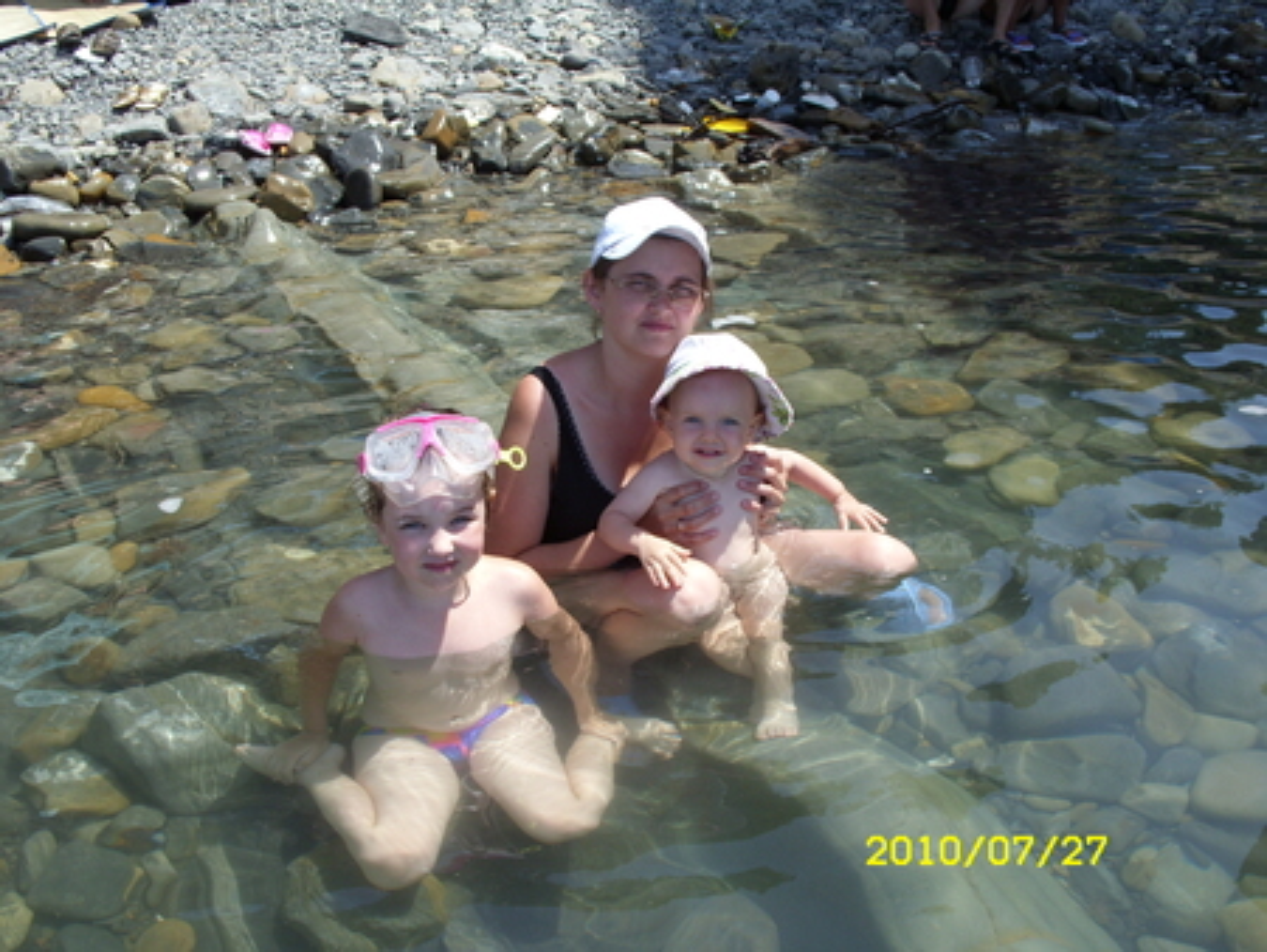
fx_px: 1392
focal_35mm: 38
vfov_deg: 37.8
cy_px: 476
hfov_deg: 49.0
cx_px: 634
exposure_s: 1/323
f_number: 4.9
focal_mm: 6.3
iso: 50
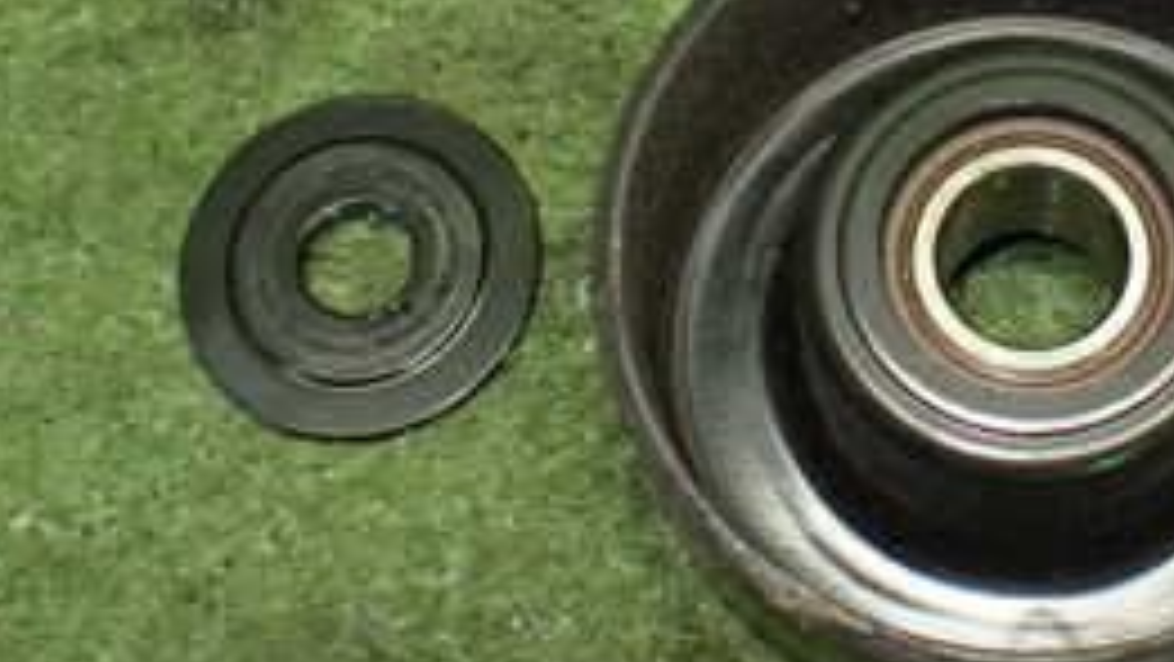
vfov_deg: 15.9
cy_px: 68
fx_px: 2335
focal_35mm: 75
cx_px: 963
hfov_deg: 27.6
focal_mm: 5.4
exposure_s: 1/125
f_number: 2.3
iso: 800
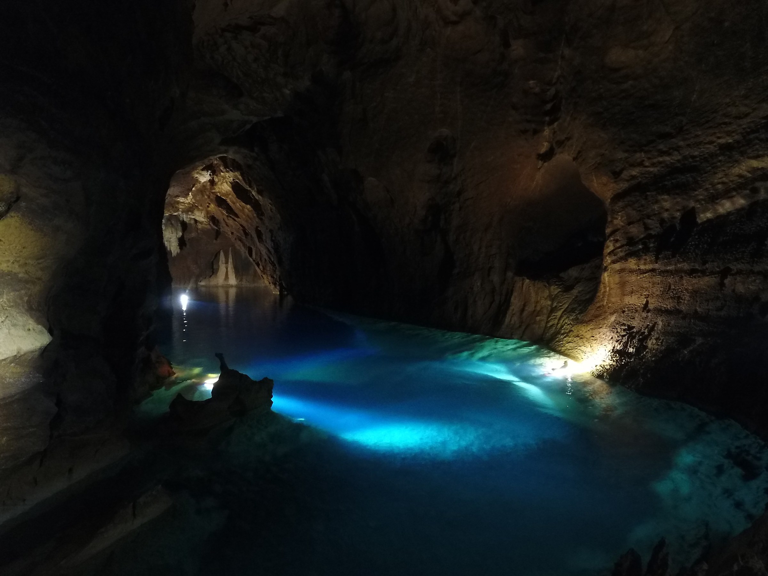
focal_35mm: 20
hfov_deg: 81.7
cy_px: 288
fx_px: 444
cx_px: 384
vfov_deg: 66.0
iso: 1600
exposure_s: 1/2
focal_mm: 3.61
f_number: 2.8
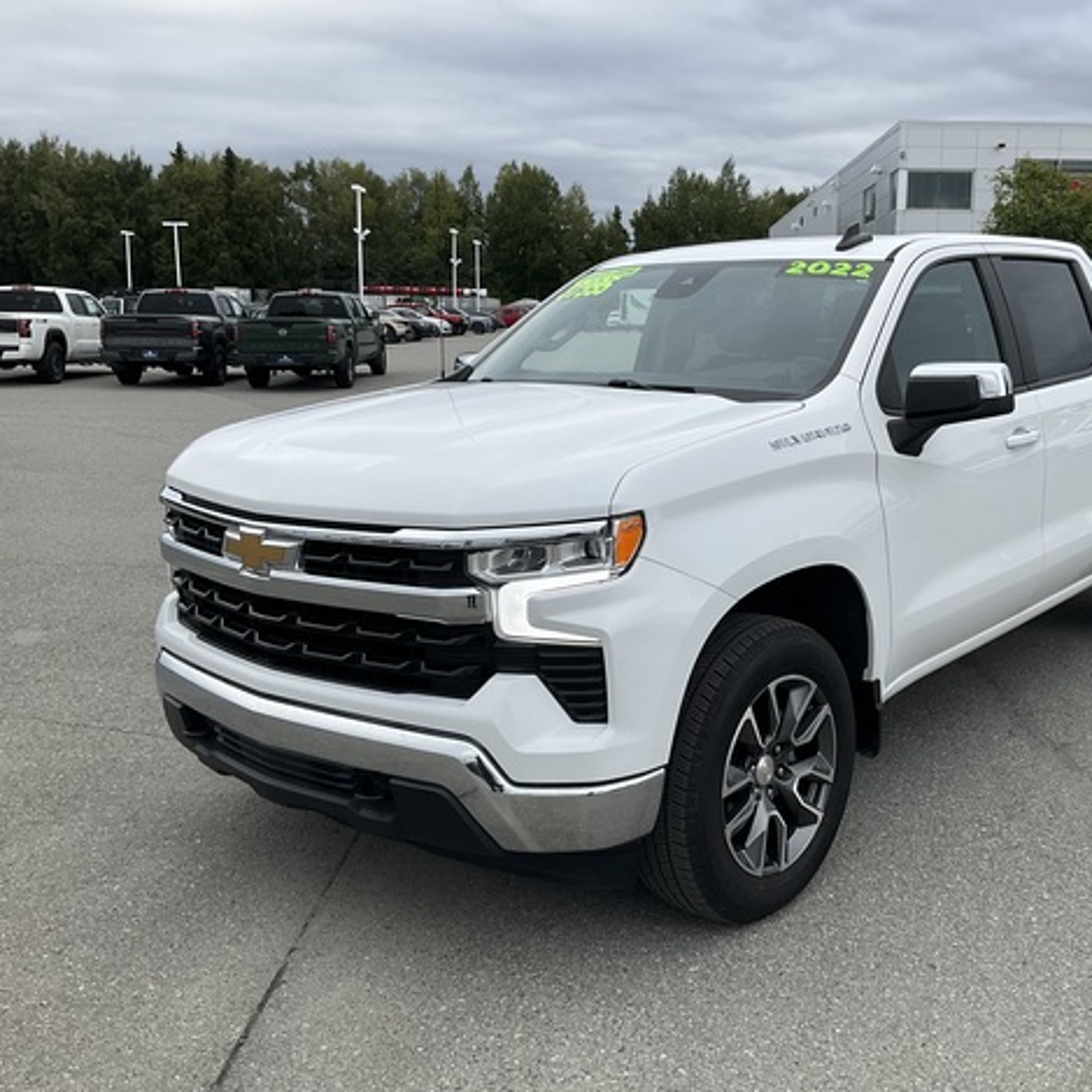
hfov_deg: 46.8
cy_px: 536
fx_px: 1249
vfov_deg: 47.2
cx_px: 685
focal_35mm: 35
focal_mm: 3
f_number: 1.8
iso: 25
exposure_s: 1/1055
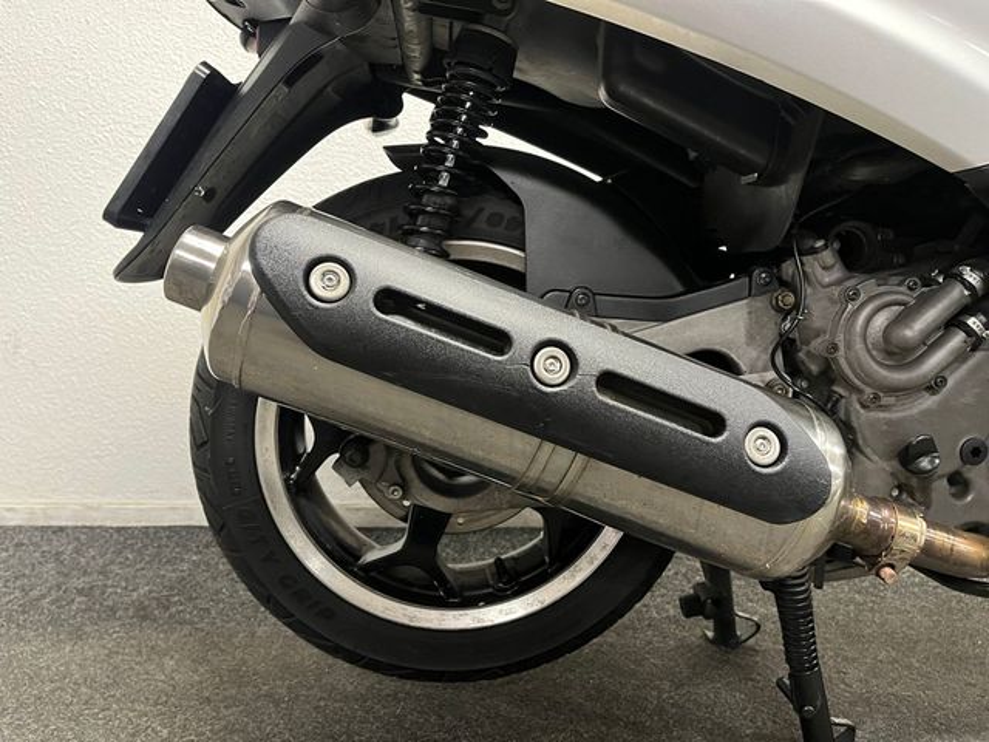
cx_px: 494
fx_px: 743
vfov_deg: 53.1
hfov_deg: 67.3
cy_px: 371
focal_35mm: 26
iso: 500
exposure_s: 1/33
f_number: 1.6
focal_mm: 5.1
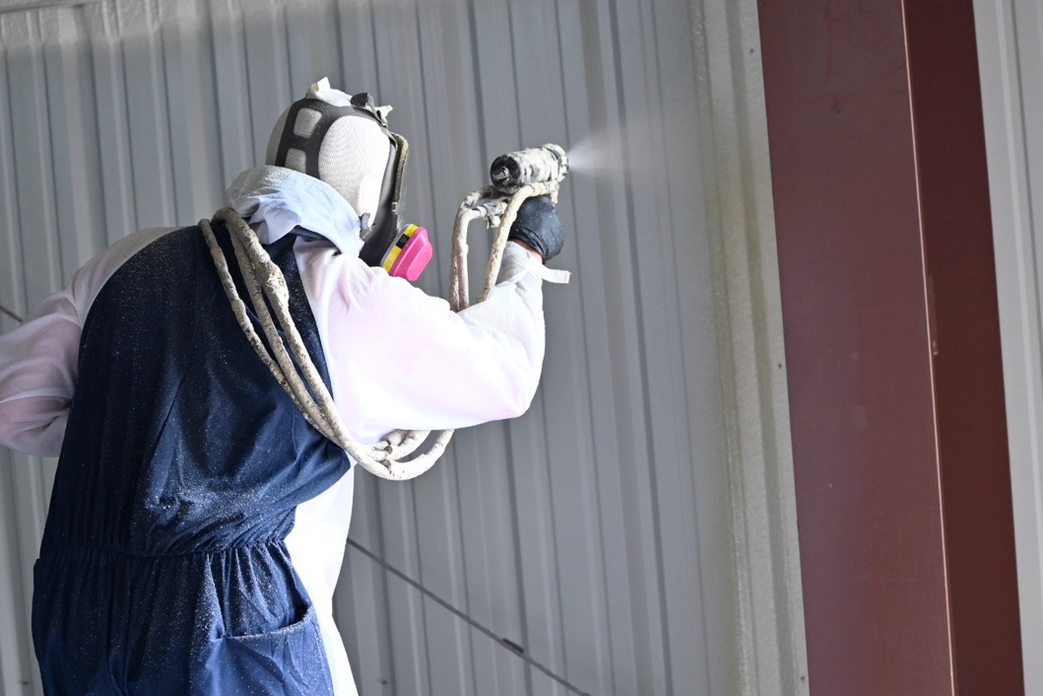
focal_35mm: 85
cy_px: 375
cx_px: 459
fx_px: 2462
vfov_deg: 16.1
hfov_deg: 23.9
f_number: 2.8
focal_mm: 50
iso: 500
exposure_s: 1/250
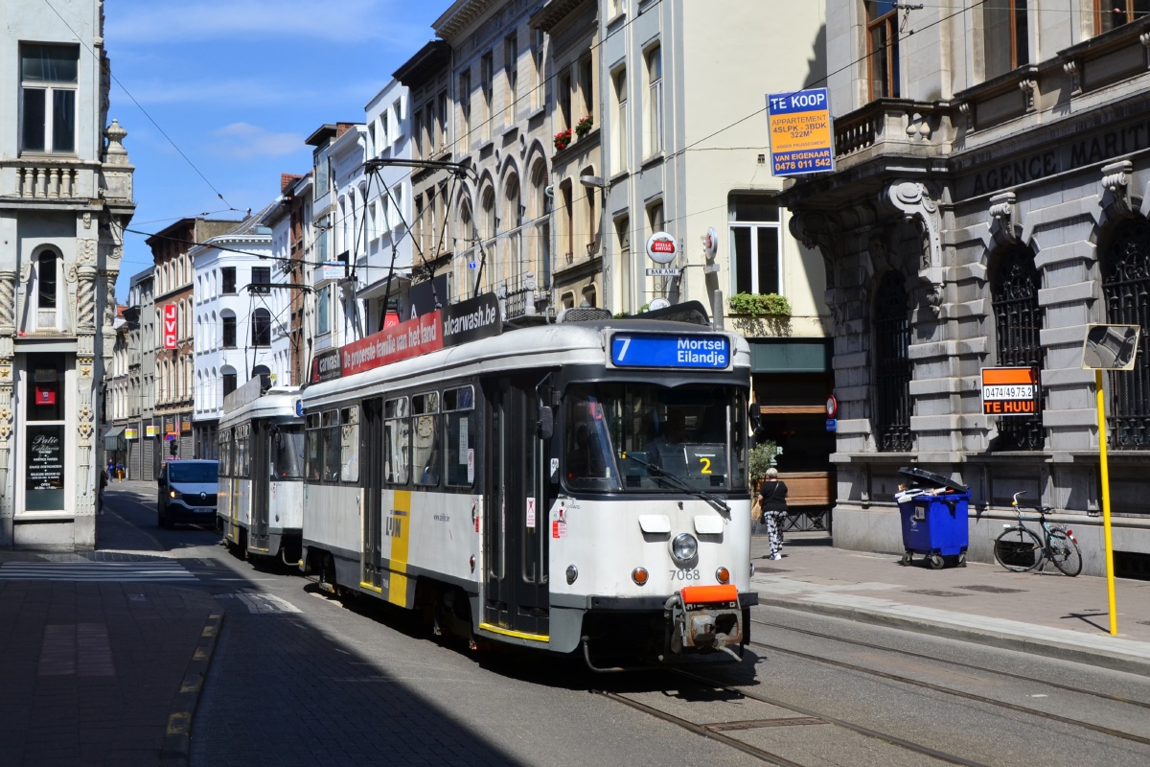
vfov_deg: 31.9
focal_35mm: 42
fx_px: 1342
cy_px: 384
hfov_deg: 46.4
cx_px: 575
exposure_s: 1/640
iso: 200
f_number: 8
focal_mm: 28
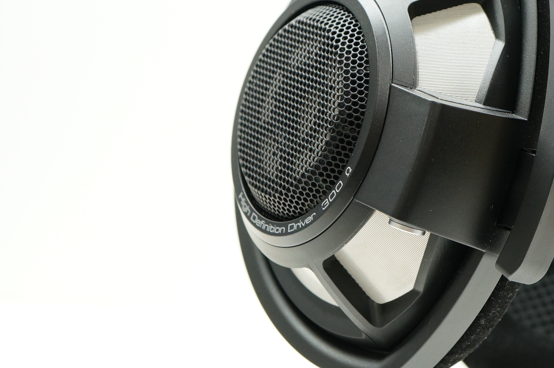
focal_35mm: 82
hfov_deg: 24.2
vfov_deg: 16.5
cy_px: 86
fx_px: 1260
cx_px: 480
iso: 400
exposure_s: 1/50
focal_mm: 30
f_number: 6.3
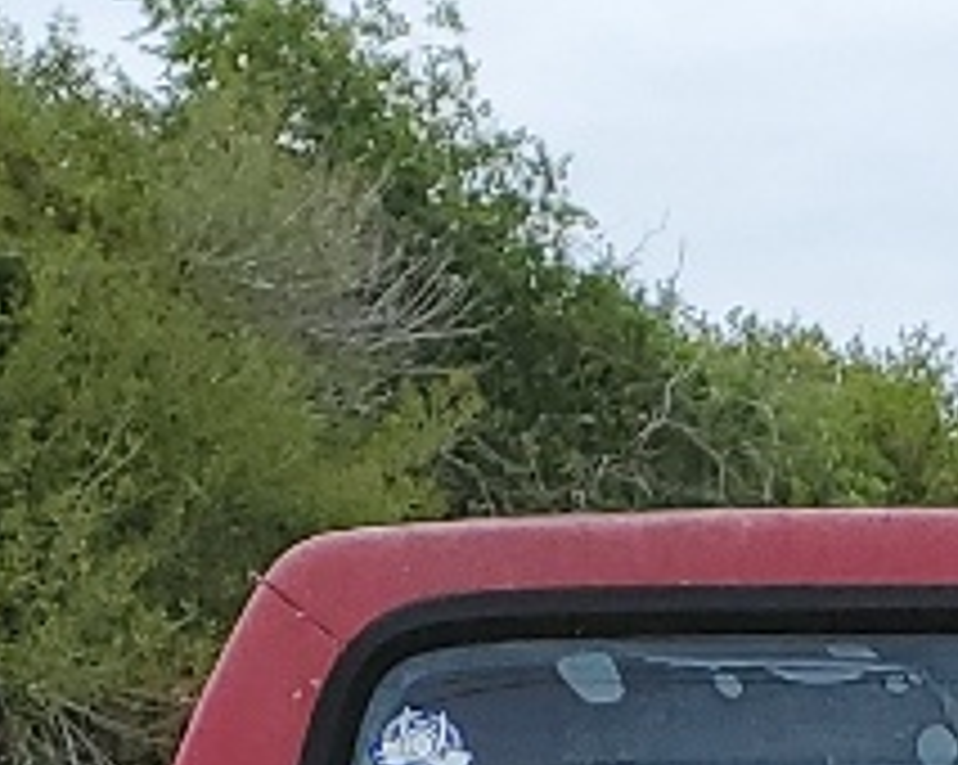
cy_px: 2498
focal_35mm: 191
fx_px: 5410
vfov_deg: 7.0
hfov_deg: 9.9
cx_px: 1354
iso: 50
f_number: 1.5
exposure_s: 1/435
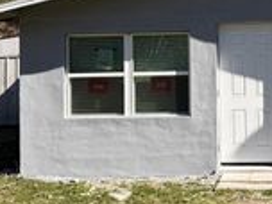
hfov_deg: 23.8
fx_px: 621
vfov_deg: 18.5
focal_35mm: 79
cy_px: 38
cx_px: 263
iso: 80
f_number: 1.78
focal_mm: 6.76
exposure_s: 1/3584
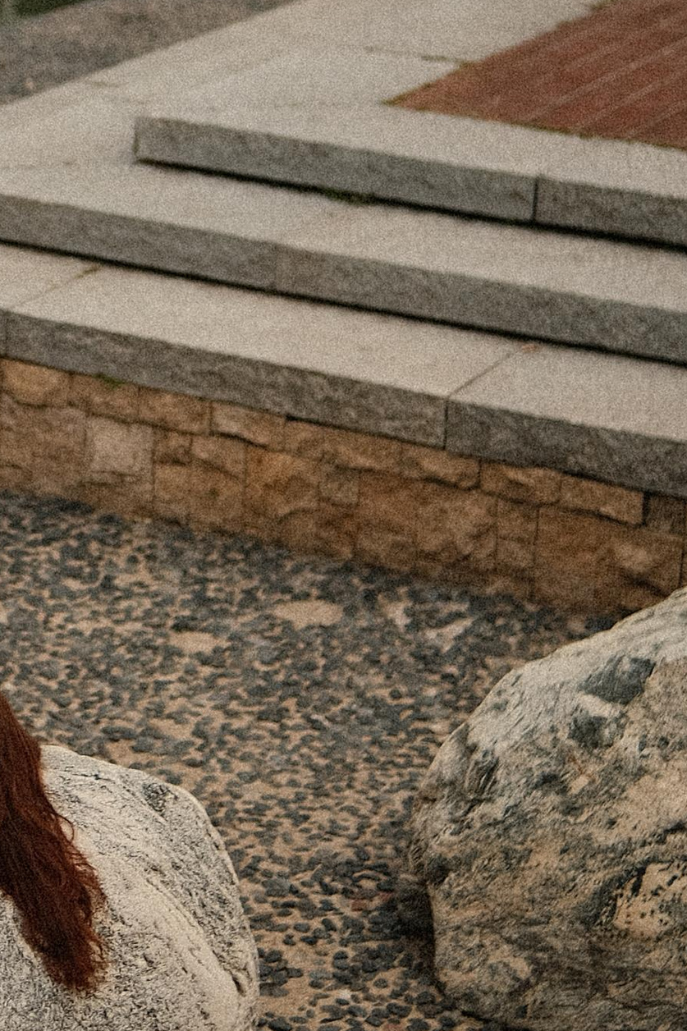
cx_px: -199
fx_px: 3063
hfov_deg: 12.4
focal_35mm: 107
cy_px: 156
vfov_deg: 18.9
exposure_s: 1/2500
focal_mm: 23
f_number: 1.4
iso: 160
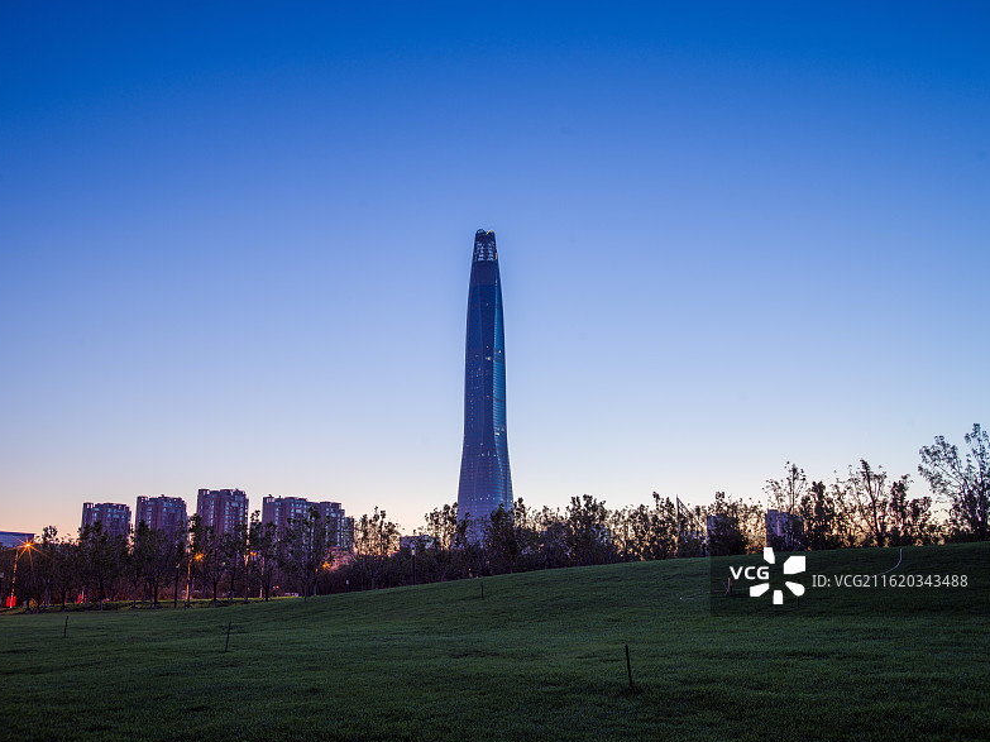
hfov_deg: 40.4
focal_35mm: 47
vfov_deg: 30.9
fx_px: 1344
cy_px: 377
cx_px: 487
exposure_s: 3
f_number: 8
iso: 64
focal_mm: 55
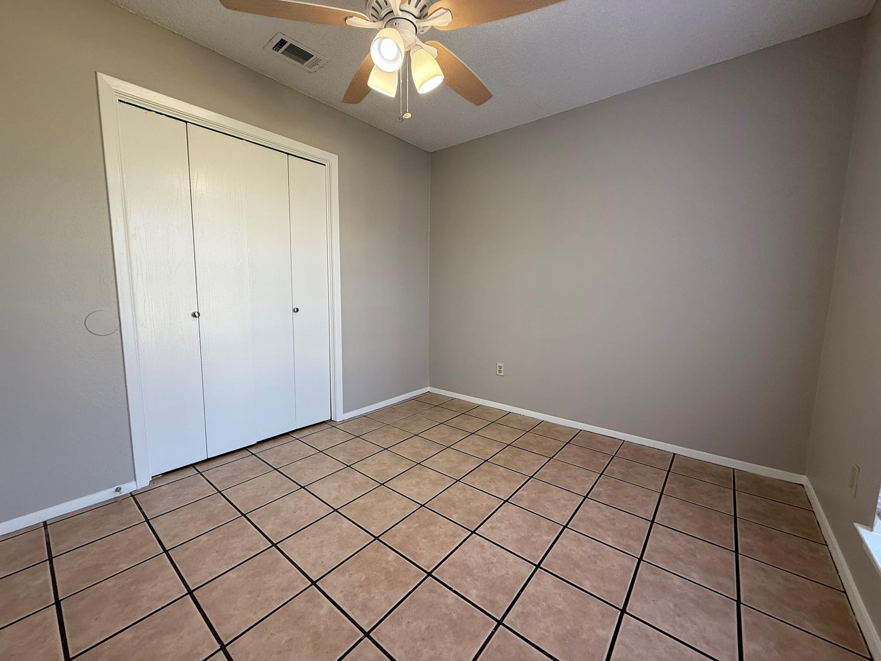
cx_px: 440
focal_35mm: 14
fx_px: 356
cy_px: 330
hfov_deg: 102.1
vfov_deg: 85.7
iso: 100
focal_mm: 2.22
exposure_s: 1/99
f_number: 2.2
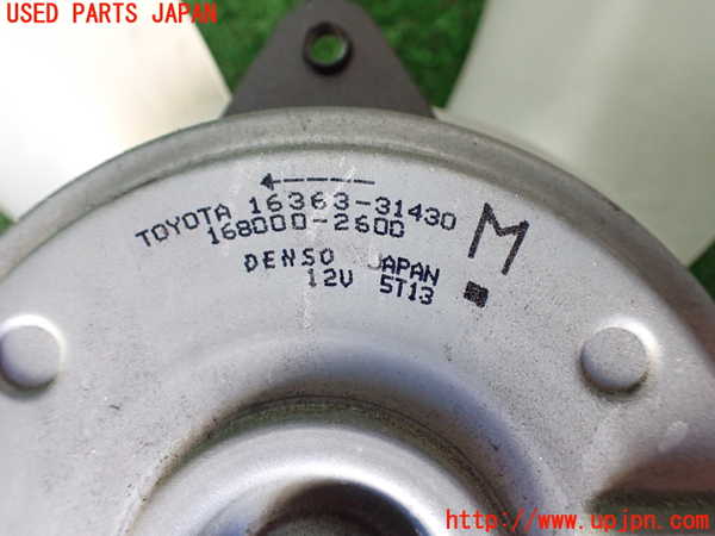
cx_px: 358
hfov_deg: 60.0
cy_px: 268
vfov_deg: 46.8
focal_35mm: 30
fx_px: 620
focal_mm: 5.4
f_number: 2.3
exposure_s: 1/100
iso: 800
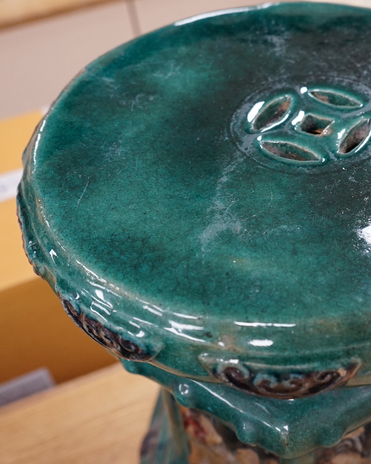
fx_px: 618
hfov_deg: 32.3
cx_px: 310
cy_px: 202
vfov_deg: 41.1
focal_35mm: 45
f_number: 5
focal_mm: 28
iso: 1600
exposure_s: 1/80
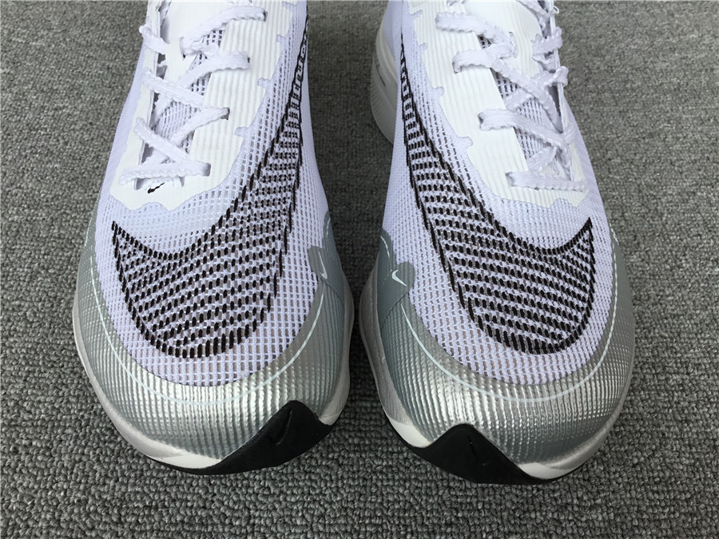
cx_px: 360
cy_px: 270
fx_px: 644
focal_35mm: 31
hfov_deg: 58.4
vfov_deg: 45.4
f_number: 2.4
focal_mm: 3.3
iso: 25
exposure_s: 1/231
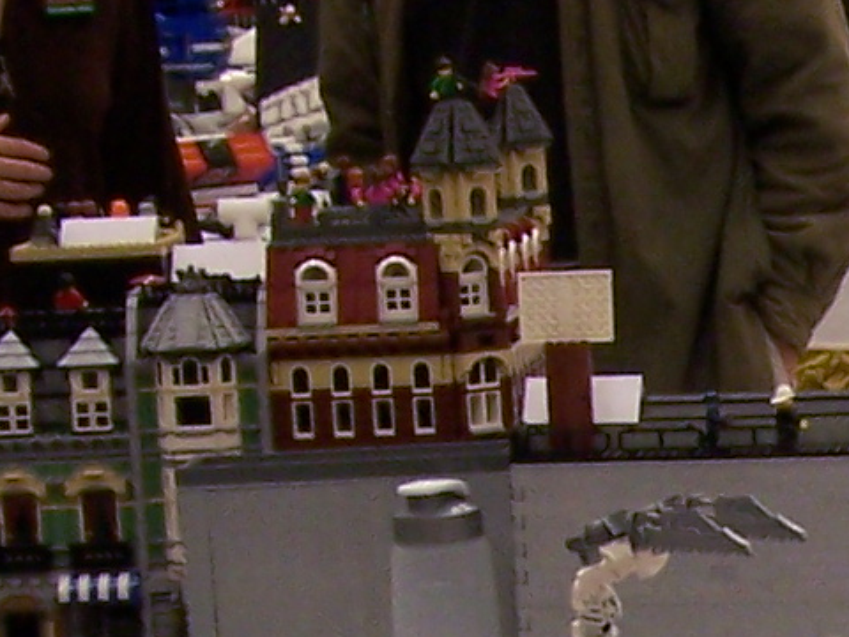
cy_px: 1012
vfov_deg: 7.1
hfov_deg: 9.5
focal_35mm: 204
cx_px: 1238
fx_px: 5003
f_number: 2.8
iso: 140
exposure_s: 1/30
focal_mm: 6.3
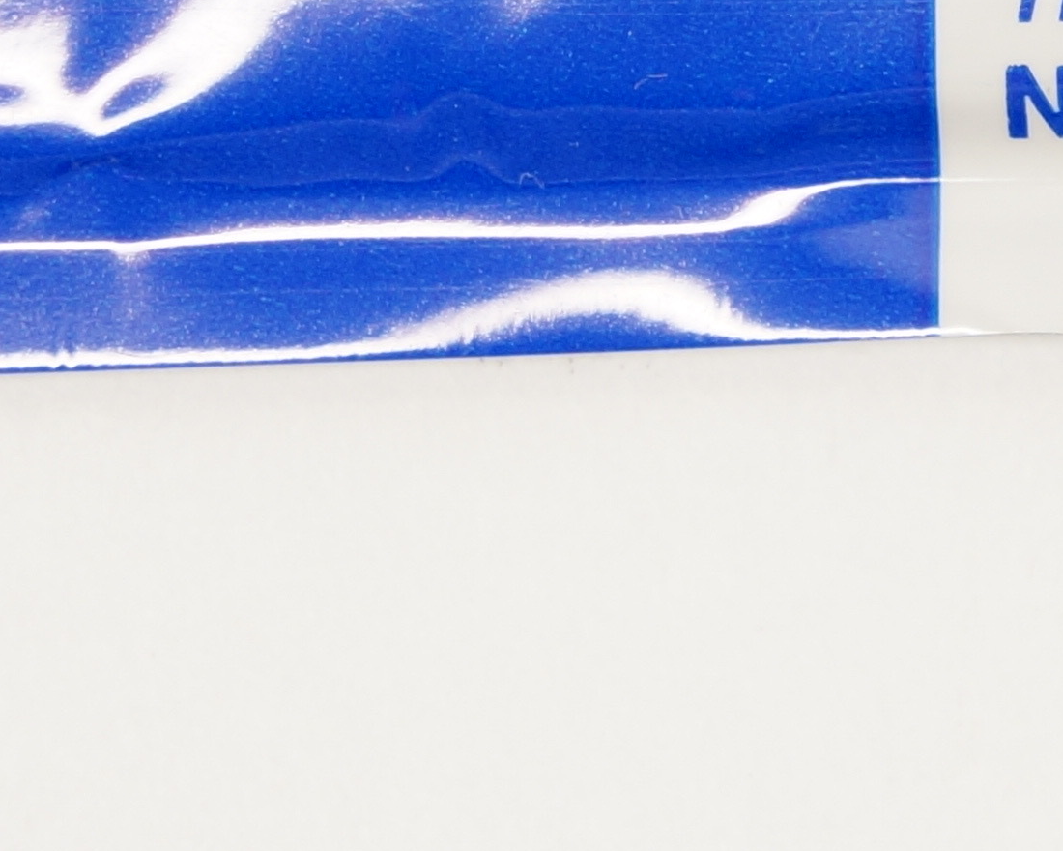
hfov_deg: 7.0
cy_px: -259
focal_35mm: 270
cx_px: 1800
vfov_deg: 5.7
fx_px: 8497
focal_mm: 43
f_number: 5.6
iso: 400
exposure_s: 1/60
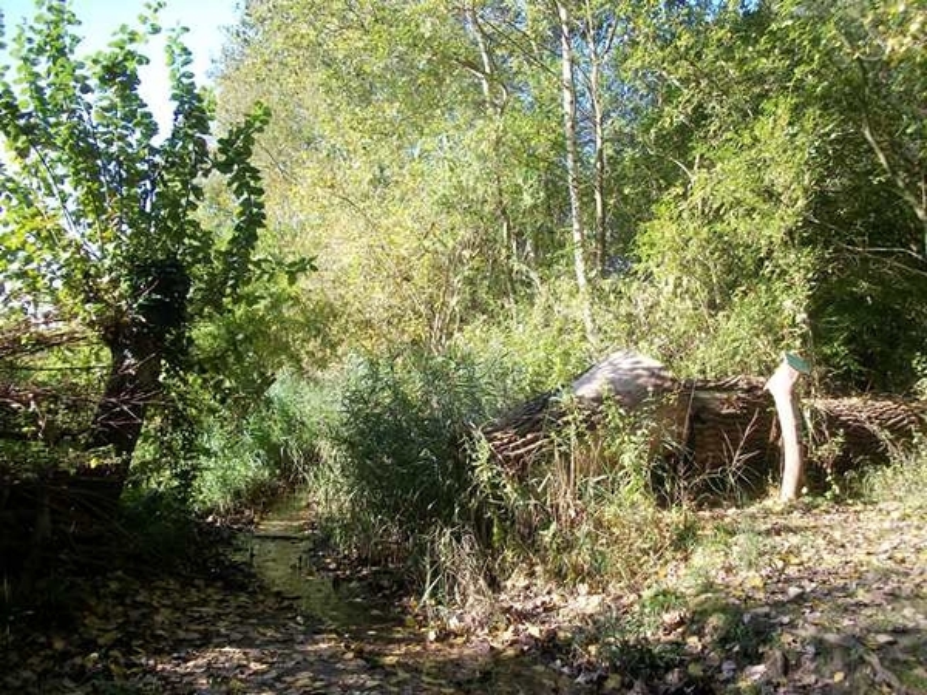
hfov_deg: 56.8
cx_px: 464
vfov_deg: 44.2
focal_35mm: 32
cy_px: 348
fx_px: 857
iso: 80
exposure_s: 1/250
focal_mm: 5.7
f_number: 2.9
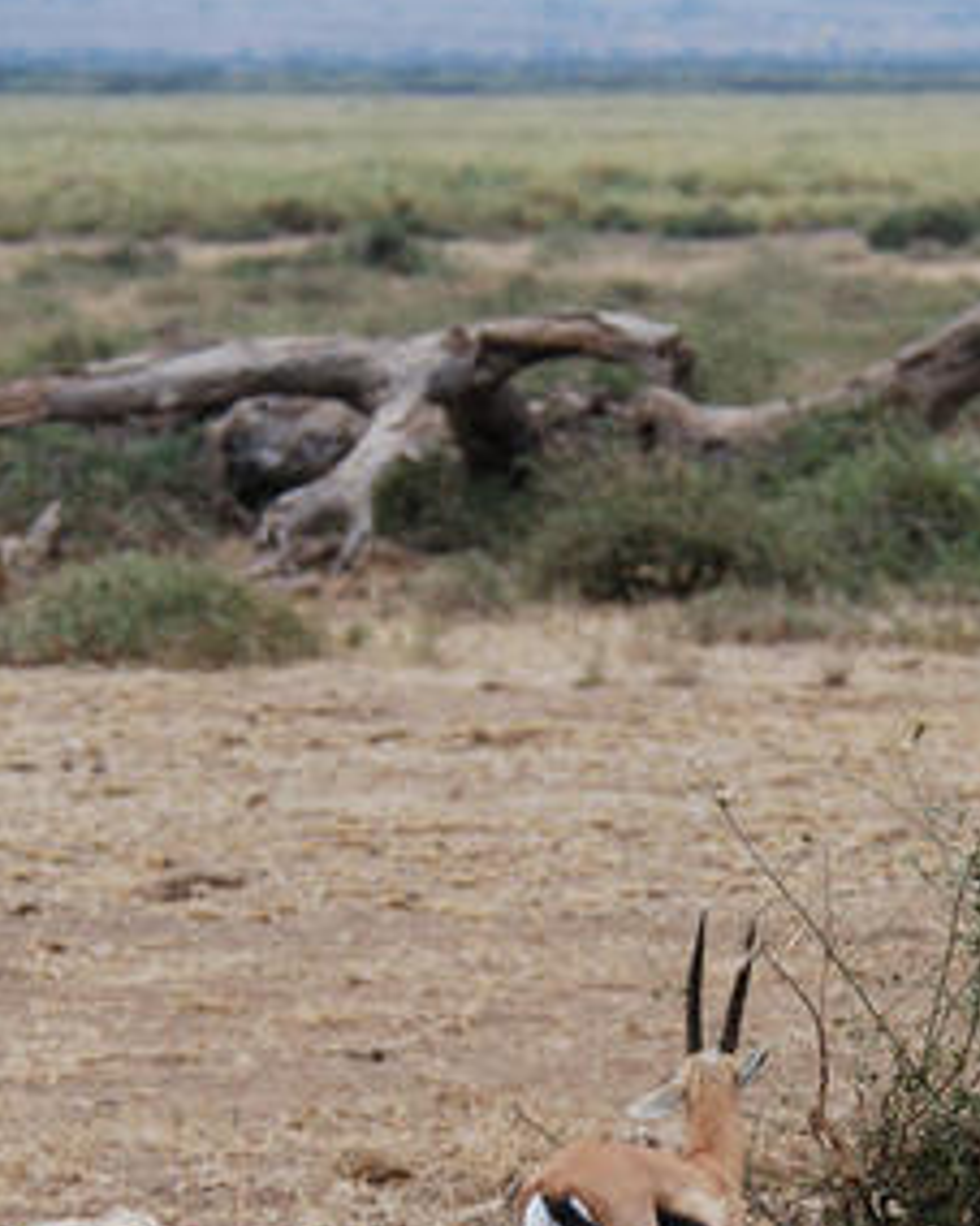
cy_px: 1213
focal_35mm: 469
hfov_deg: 3.3
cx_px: 656
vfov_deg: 4.1
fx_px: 17019
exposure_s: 1/100
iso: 140
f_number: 5
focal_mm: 135
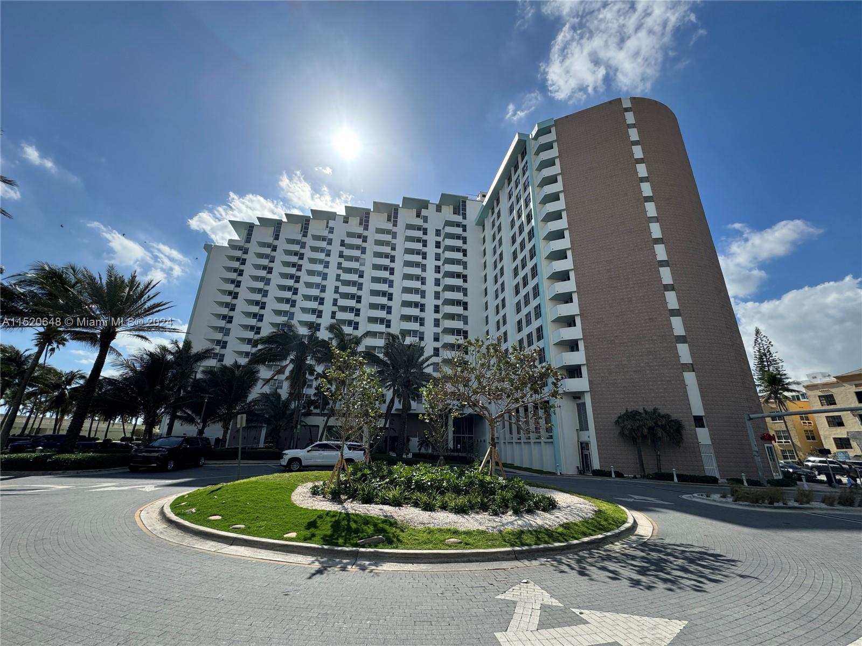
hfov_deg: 102.1
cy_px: 323
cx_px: 431
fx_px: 349
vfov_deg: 85.7
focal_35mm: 14
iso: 50
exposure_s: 1/2028
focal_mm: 2.22
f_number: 2.2
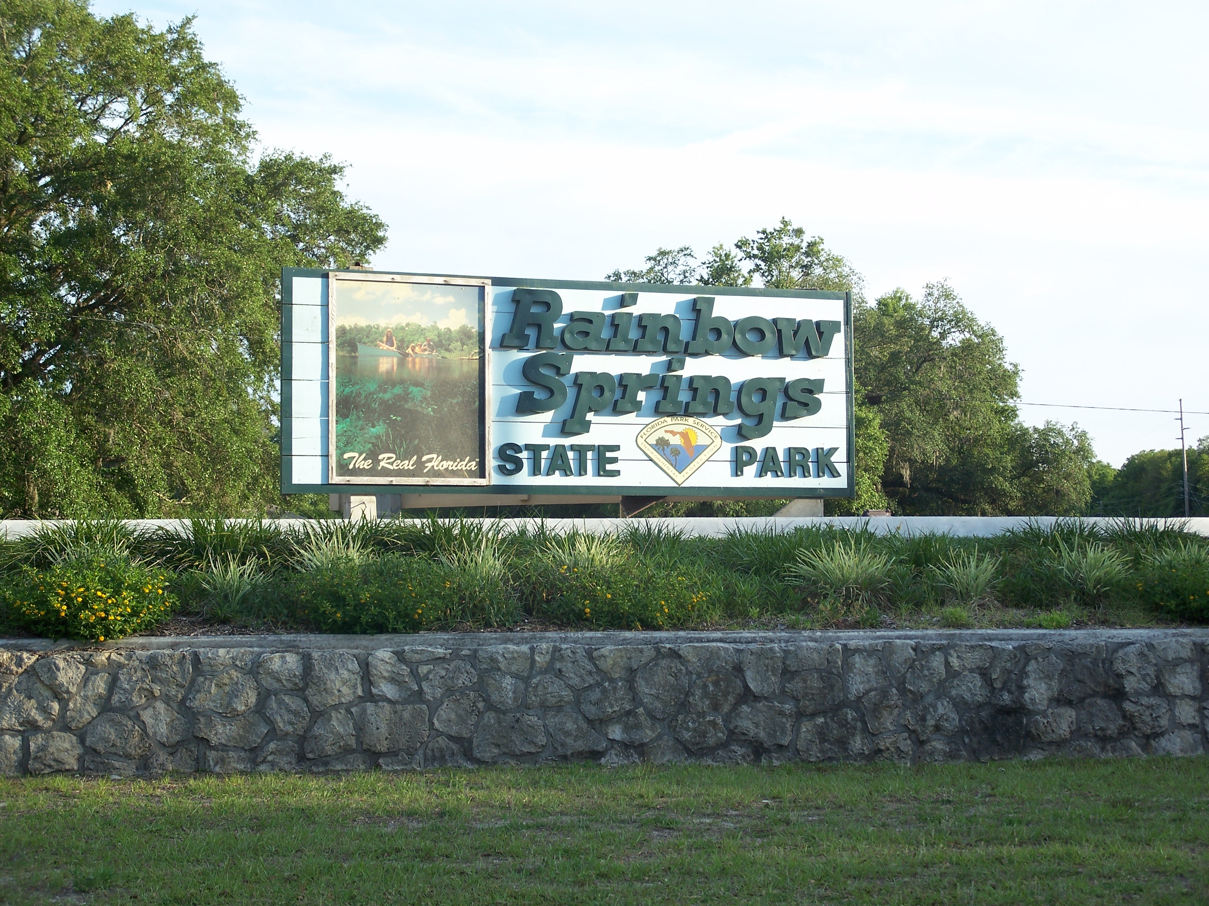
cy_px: 453
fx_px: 2445
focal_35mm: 70
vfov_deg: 21.0
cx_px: 604
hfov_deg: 27.8
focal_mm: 14.7
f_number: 3.2
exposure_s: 1/200
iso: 64
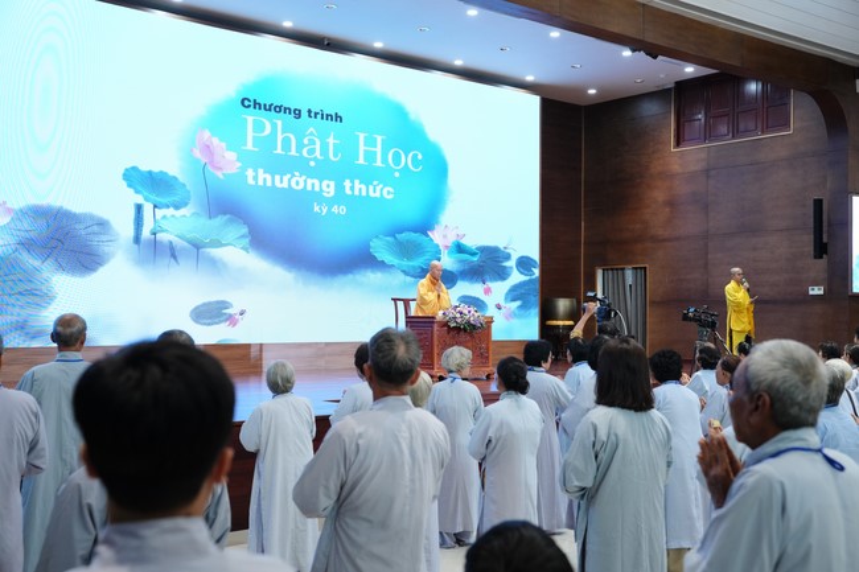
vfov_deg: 31.2
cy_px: 286
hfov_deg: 45.4
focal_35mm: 43
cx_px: 430
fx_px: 1026
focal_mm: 43
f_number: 4.5
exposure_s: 1/100
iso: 3200
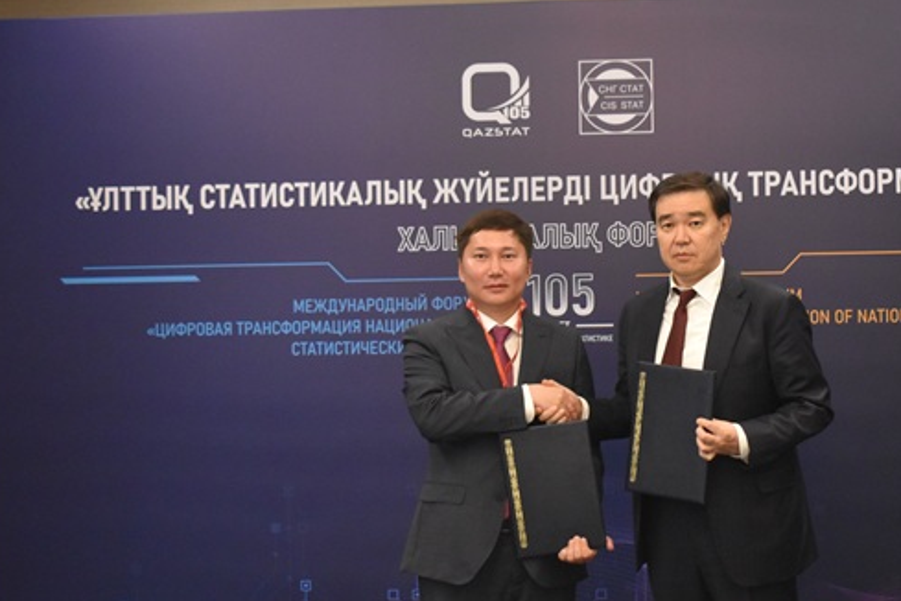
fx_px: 1827
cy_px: 312
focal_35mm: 73
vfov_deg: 18.7
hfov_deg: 27.6
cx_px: 566
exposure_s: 1/60
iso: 3600
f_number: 5
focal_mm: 34
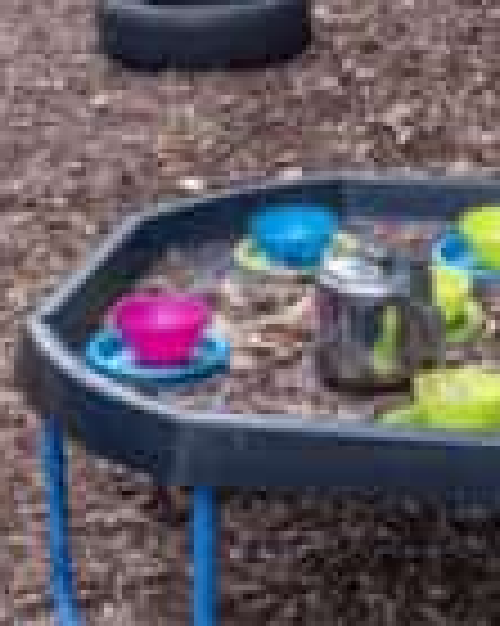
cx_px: 374
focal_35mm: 104
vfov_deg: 18.2
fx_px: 1926
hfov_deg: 14.7
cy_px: 79
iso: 400
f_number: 5.6
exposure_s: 1/80
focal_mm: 10
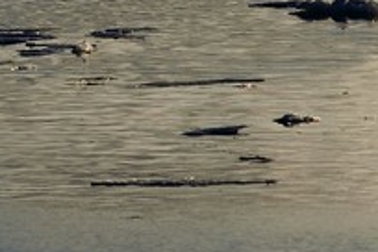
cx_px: 1477
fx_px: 9050
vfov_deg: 1.6
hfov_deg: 2.3
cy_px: -445
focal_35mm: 862
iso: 200
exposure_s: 1/250
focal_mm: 110
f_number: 14
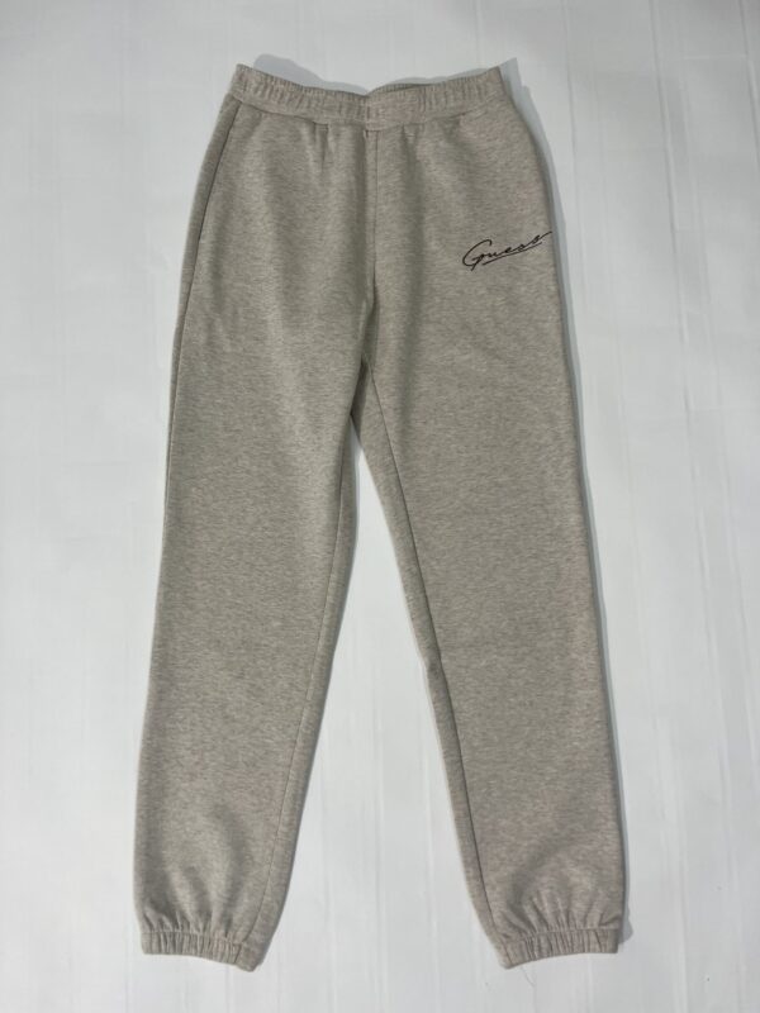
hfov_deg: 53.1
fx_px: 761
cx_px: 380
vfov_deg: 67.3
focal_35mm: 26
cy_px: 506
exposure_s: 1/100
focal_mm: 5.1
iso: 64
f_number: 1.6
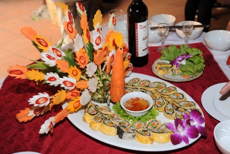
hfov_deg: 43.6
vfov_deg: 29.9
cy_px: 77
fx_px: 288
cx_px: 115
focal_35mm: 45
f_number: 5.6
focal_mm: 45
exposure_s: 1/60
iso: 500
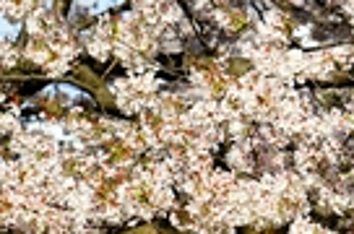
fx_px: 4807
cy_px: 217
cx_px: 276
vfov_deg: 2.8
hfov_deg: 4.2
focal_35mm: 490
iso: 100
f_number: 6.7
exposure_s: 1/250
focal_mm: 166
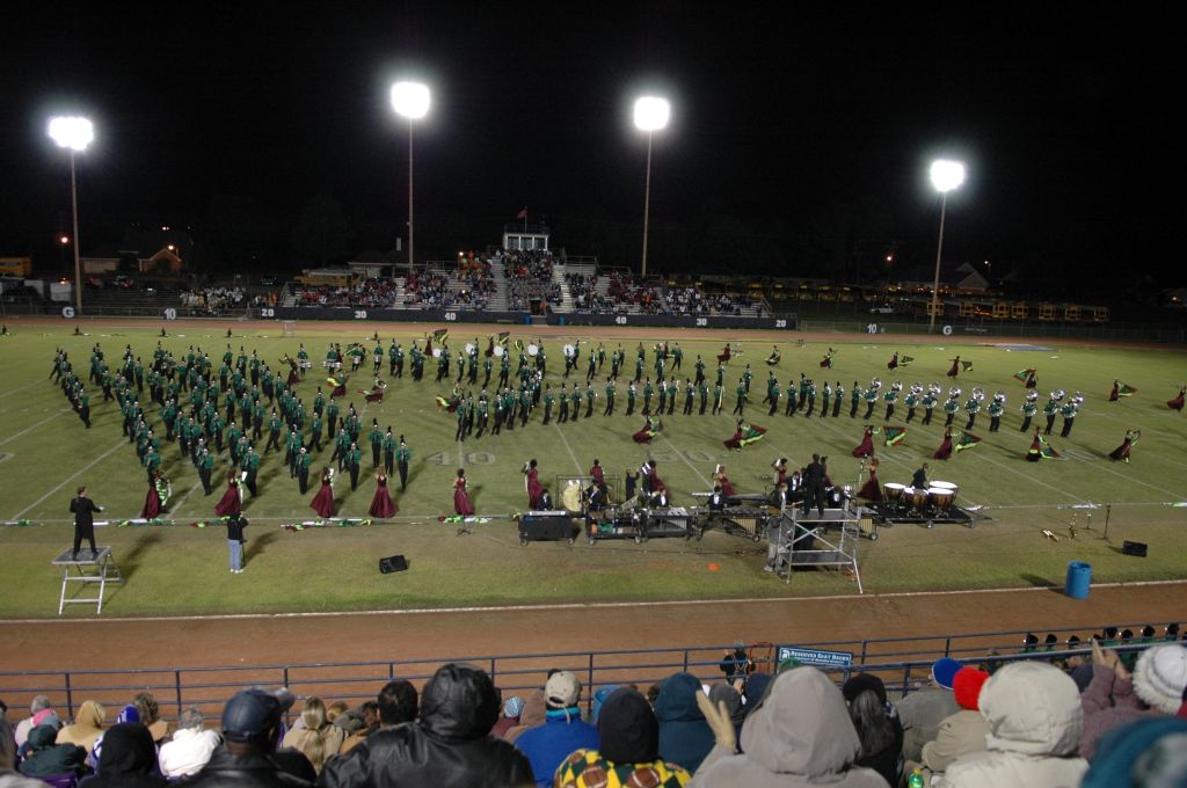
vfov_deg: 50.3
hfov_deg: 70.5
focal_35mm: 26
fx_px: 840
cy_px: 394
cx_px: 594
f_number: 2.8
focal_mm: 17
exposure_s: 1/60
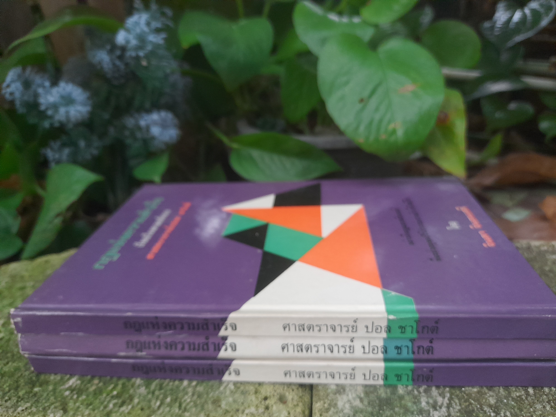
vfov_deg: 54.9
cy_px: 208
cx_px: 278
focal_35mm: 25
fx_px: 402
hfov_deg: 69.4
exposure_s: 1/25
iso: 500
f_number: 2
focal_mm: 4.6
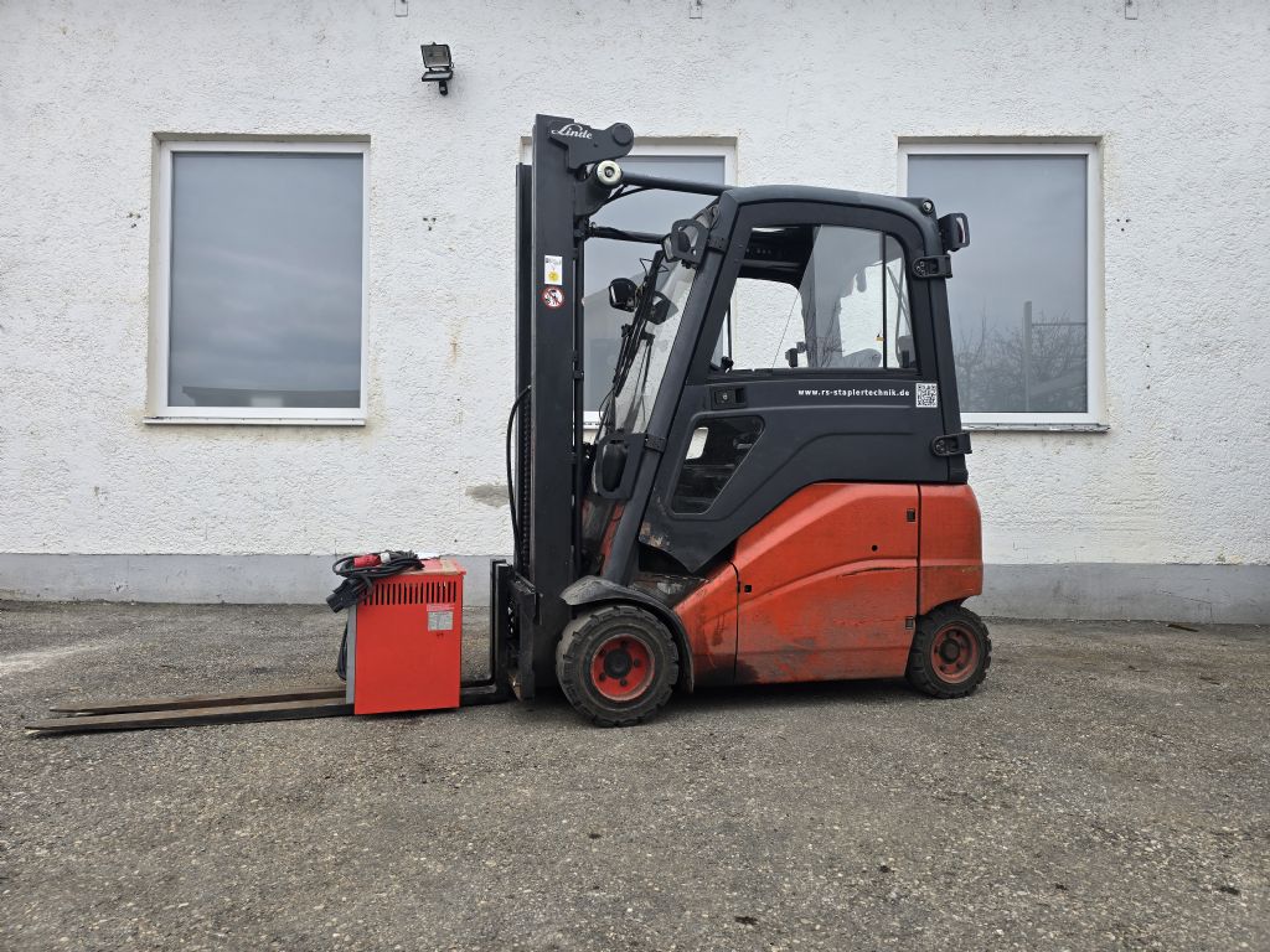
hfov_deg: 73.9
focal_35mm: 23
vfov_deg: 58.9
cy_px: 476
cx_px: 635
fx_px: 844
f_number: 1.7
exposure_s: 1/180
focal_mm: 6.3
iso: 12
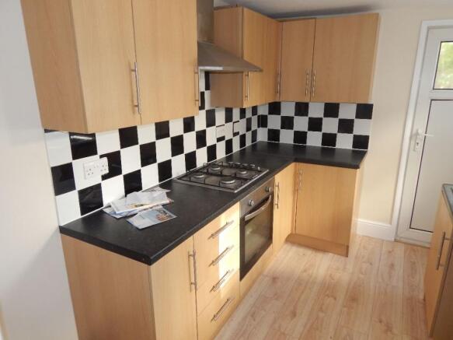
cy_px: 170
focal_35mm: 23
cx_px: 226
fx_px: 301
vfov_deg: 58.9
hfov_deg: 73.9
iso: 200
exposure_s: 1/30
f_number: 3
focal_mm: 4
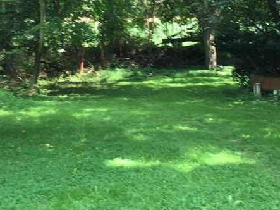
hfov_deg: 28.9
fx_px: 542
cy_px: 14
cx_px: 173
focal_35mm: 67
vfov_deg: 21.4
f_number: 2.2
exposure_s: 1/127
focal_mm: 4.15
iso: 32
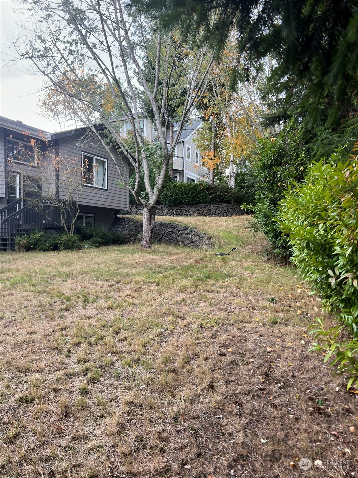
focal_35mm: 26
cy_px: 239
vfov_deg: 67.3
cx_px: 179
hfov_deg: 53.1
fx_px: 359
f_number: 1.5
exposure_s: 1/254
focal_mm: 5.7
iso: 50
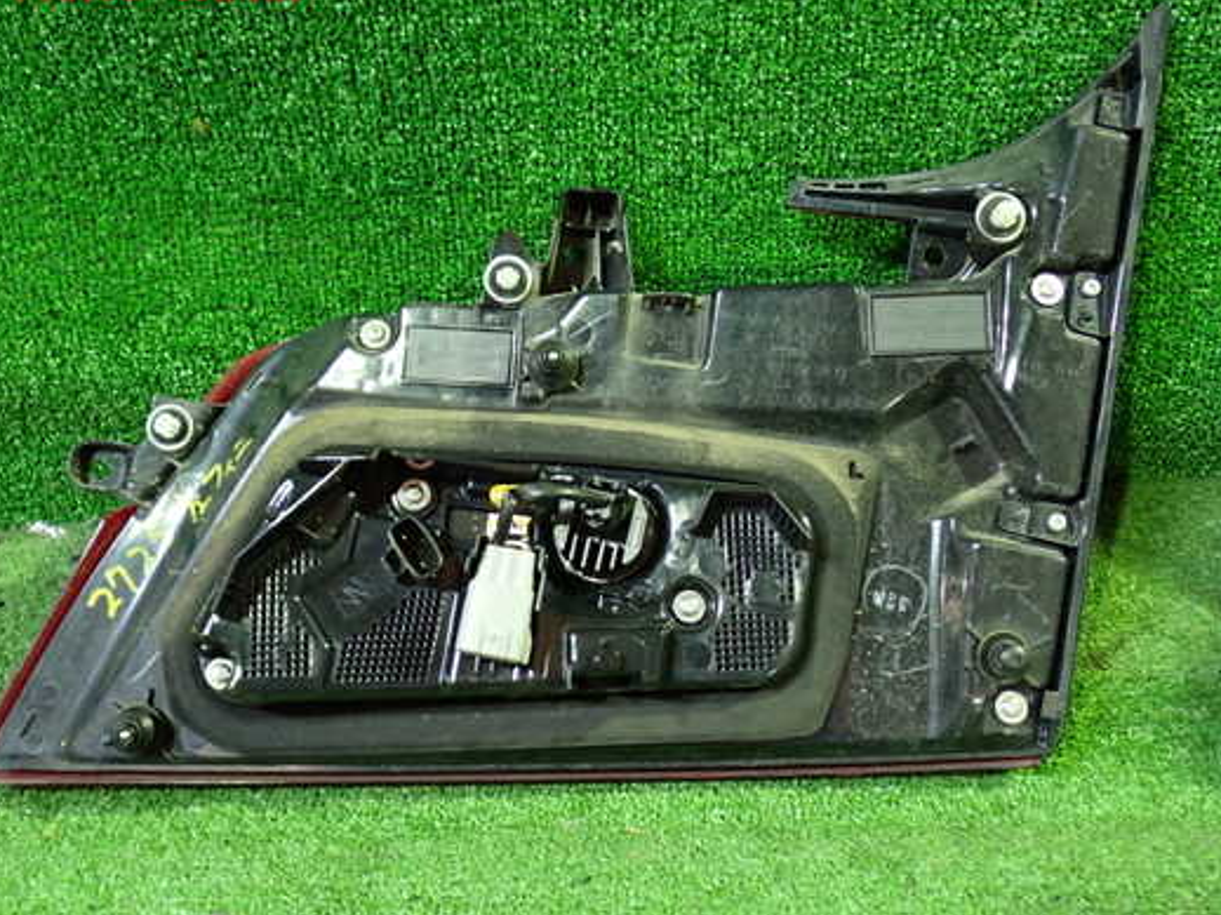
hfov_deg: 50.1
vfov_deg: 38.6
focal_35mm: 37
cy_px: 485
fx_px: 1305
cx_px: 579
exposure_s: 1/25
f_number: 2.4
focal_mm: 5.79
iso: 800
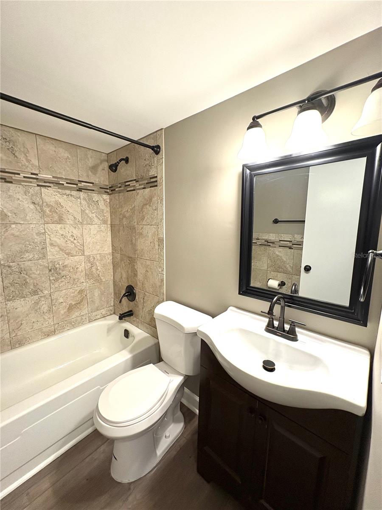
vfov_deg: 102.1
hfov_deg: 85.7
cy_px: 255
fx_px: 206
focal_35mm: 14
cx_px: 191
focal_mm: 2.22
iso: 250
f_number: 2.2
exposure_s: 1/60
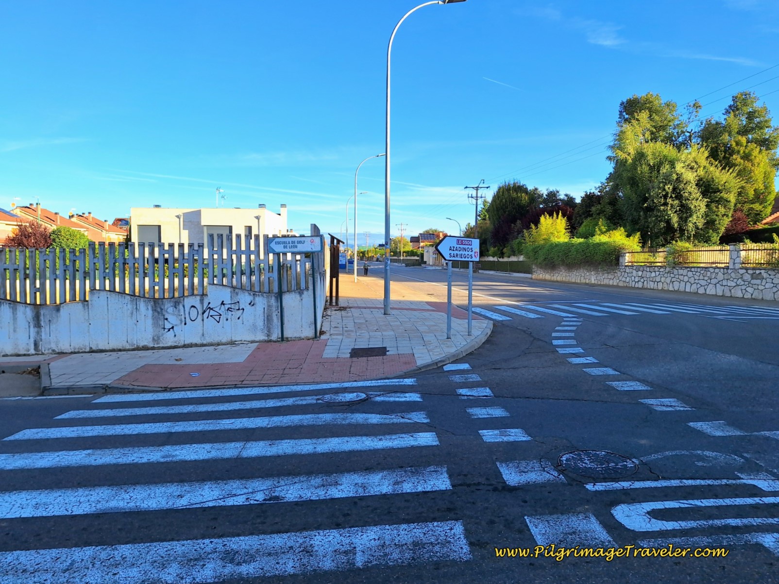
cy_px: 292
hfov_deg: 73.9
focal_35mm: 23
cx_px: 390
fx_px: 518
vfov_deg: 58.9
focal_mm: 5.54
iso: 40
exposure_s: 1/1751
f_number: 1.8
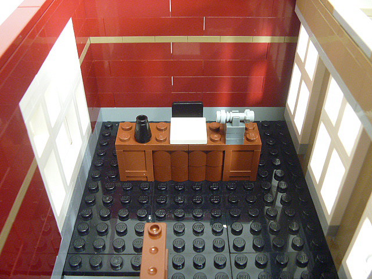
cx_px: 186
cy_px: 140
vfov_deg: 40.7
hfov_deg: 52.6
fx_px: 376
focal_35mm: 35
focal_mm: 6.3
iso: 400
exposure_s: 1/4
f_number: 3.5
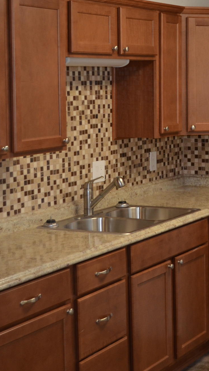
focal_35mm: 86
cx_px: 255
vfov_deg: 24.7
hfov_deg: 13.6
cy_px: 135
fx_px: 848
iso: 400
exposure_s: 1/100
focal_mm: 24
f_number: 4
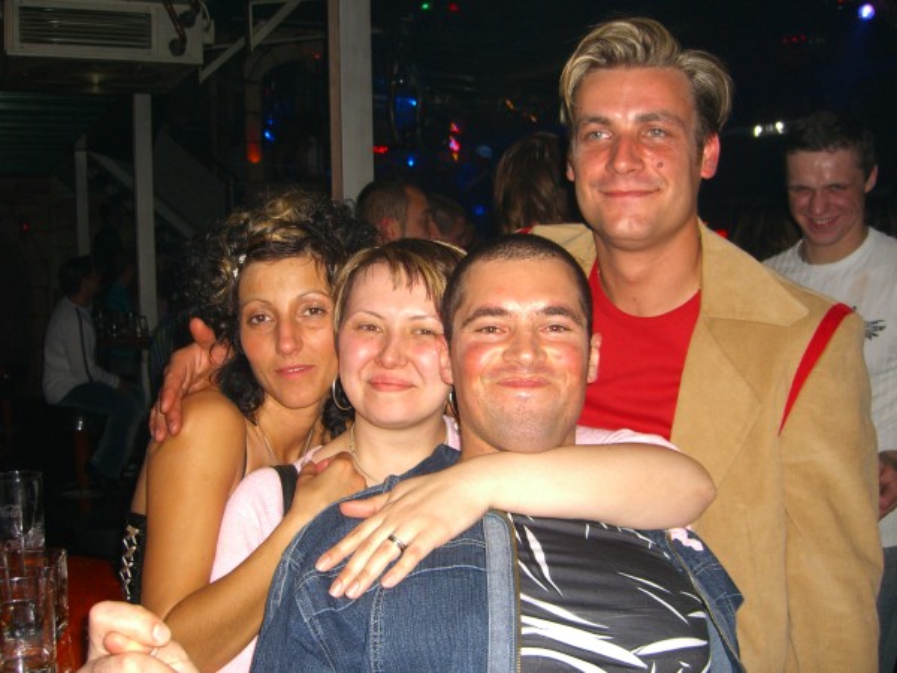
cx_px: 448
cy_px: 336
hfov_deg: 49.0
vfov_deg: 37.7
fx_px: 985
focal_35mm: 38
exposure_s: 1/60
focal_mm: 7.9
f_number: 2.8
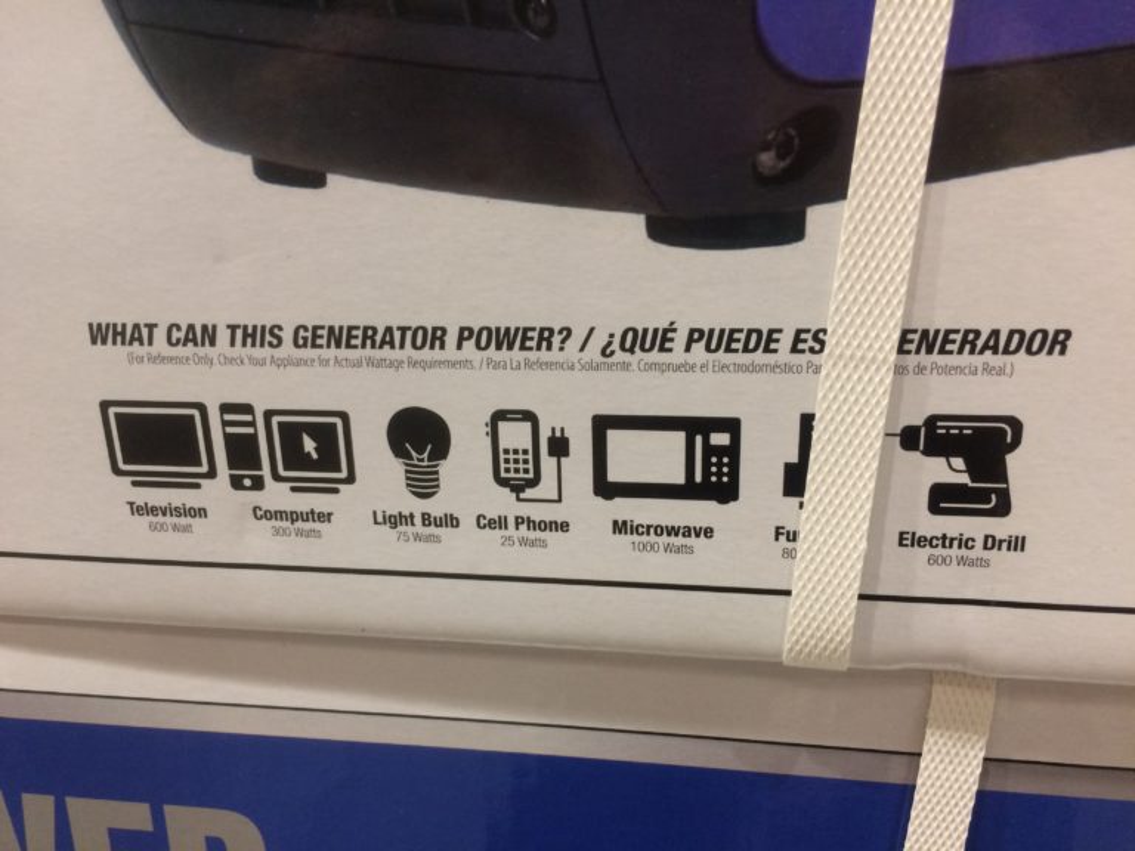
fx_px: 951
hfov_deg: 61.7
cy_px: 426
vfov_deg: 48.2
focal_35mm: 29
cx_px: 568
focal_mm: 4.15
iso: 160
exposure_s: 1/30
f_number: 2.2
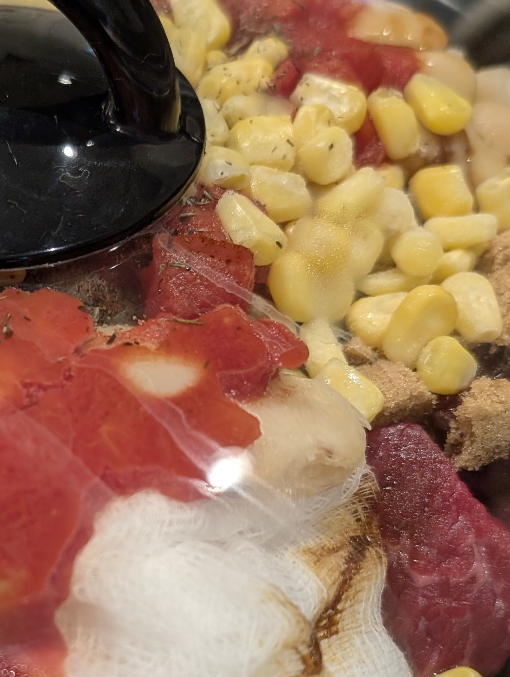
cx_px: -17
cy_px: 463
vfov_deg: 30.9
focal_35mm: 62
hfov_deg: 22.7
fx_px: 1215
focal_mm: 6.9
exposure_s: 1/40
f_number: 1.68
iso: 69
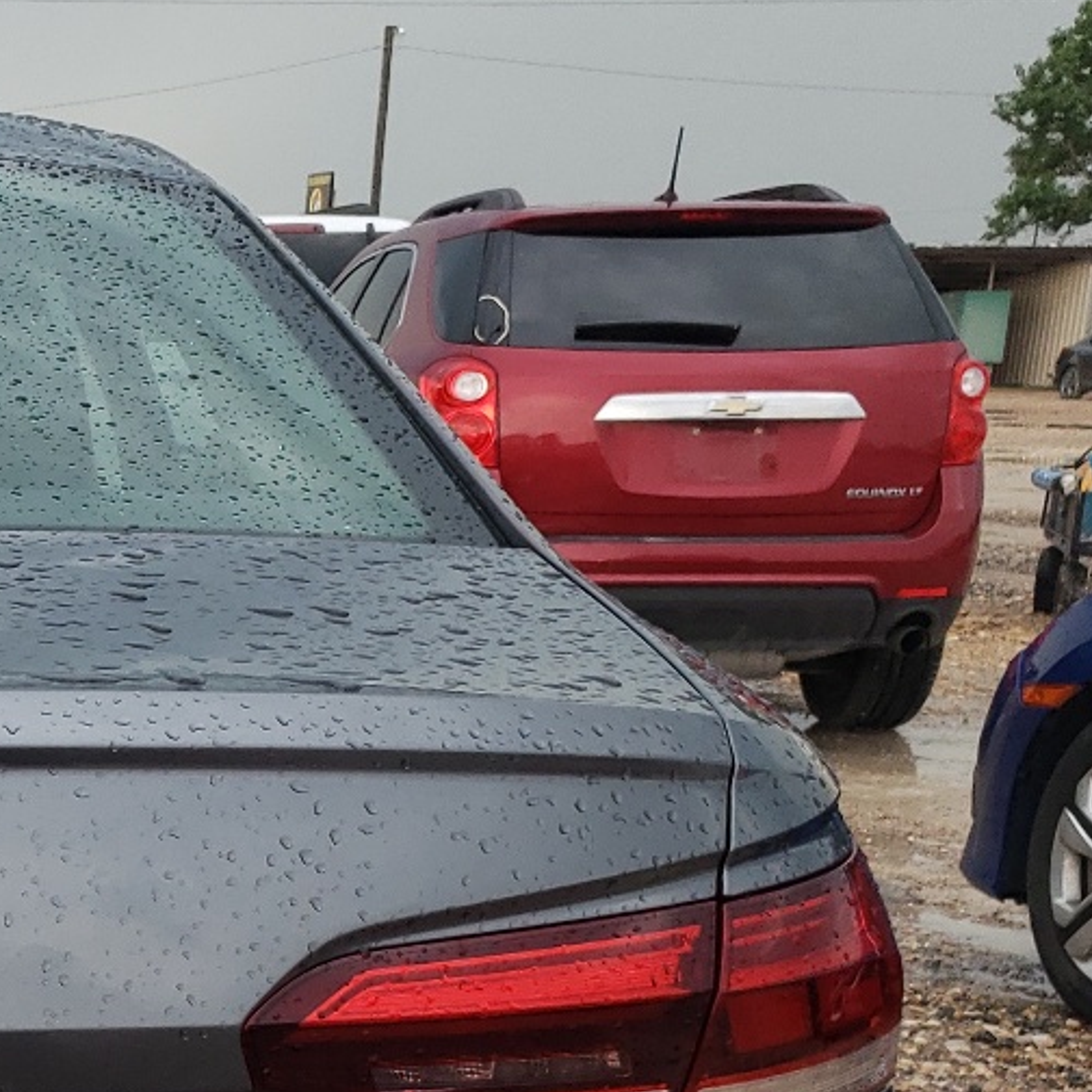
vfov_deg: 22.9
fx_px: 2605
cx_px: -466
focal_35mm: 73
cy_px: 1049
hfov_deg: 20.7
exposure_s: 1/120
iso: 54
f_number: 1.5
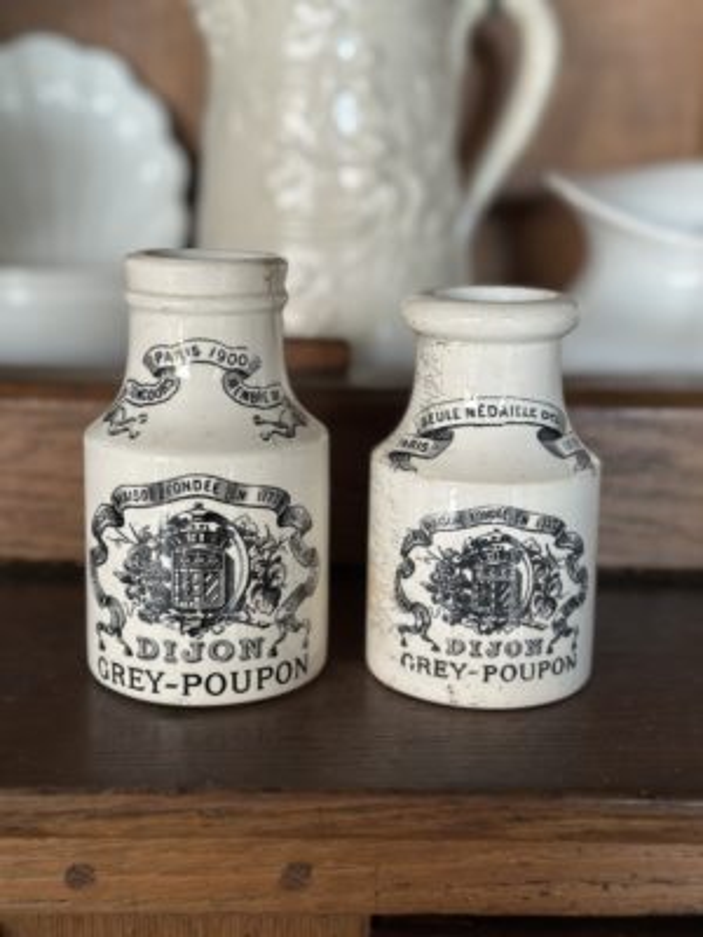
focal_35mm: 48
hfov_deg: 30.3
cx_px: 352
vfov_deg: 39.7
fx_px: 1300
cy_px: 468
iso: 250
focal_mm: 6.86
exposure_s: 1/50
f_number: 1.78
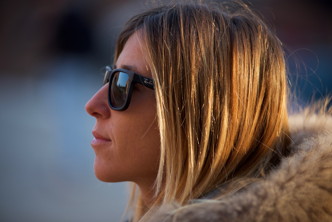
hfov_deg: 13.2
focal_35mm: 155
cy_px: 111
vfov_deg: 8.9
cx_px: 166
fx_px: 1430
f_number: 2.8
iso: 160
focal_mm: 155
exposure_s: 1/320
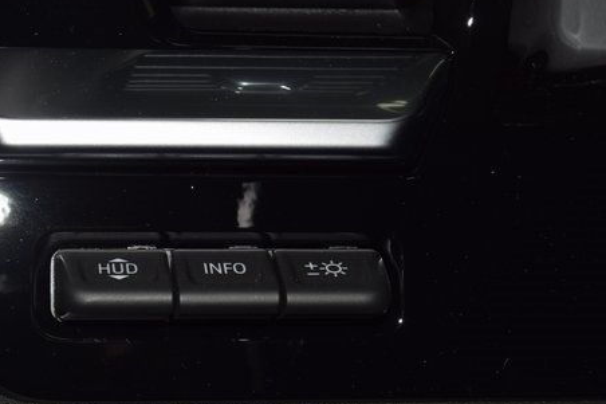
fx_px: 1716
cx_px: 233
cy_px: 269
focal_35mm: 102
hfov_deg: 20.0
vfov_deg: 13.4
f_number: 8
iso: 100
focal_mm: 48
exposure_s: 1/60
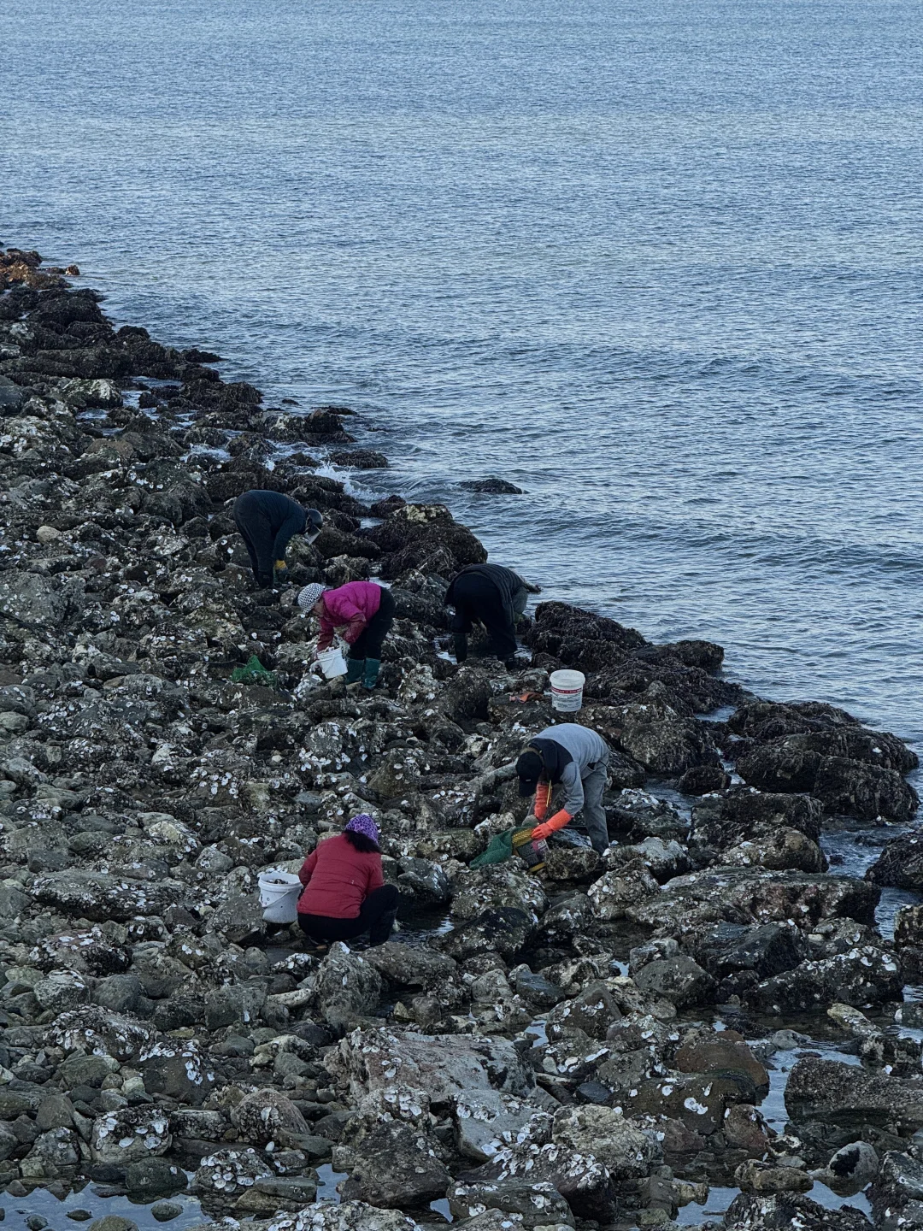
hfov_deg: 12.3
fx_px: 4266
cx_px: 462
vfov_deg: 16.4
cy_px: 616
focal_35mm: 120
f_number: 2.8
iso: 50
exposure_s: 1/1167
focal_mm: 15.66
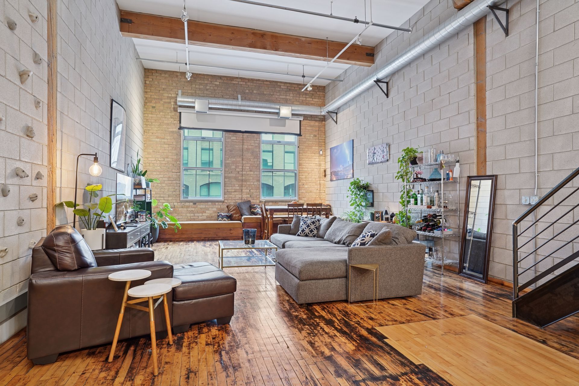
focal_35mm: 20
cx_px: 290
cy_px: 193
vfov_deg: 61.9
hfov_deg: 84.0
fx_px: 322
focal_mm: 20
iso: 800
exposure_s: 1/3.33
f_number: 8
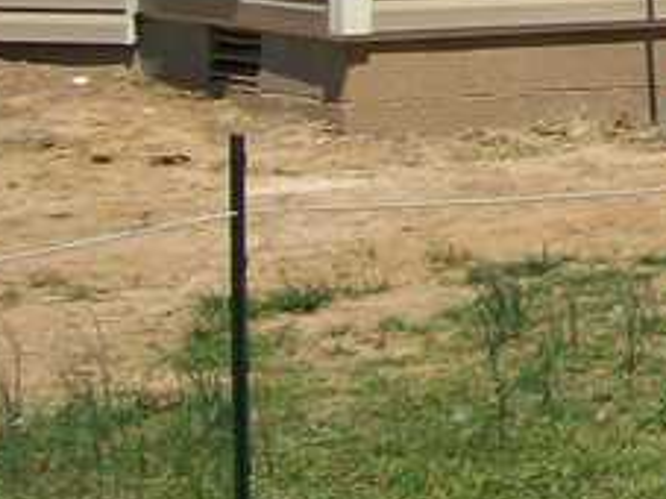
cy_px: -455
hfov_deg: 9.1
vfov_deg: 7.6
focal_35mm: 188
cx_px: 1771
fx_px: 3615
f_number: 8.8
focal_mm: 5.7
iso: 80
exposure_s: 1/200
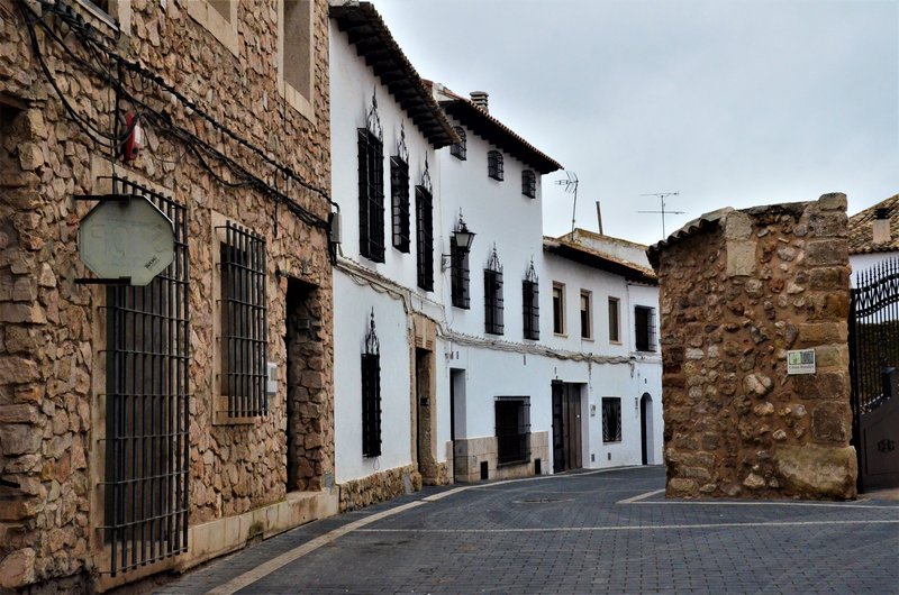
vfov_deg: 21.5
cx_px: 450
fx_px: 1570
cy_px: 298
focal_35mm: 63
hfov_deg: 32.0
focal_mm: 42
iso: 3200
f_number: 11
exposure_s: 1/500
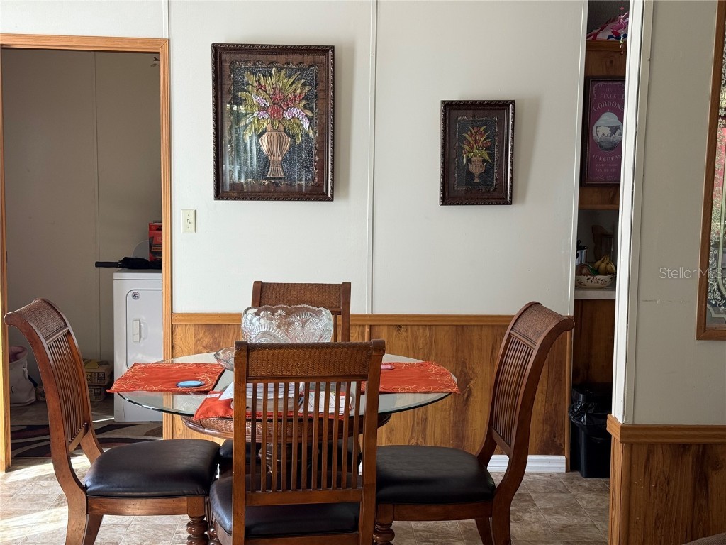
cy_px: 272
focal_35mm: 48
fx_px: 1007
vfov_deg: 30.3
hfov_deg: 39.7
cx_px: 363
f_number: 1.78
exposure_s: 1/98
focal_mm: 6.76
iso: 100
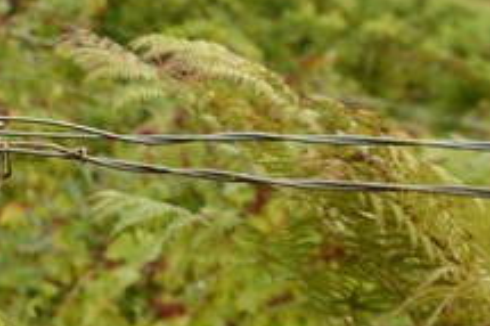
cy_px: 16
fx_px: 3237
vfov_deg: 5.8
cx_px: -1151
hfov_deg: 7.3
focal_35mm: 238
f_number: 6.3
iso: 200
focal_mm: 32
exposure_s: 1/250
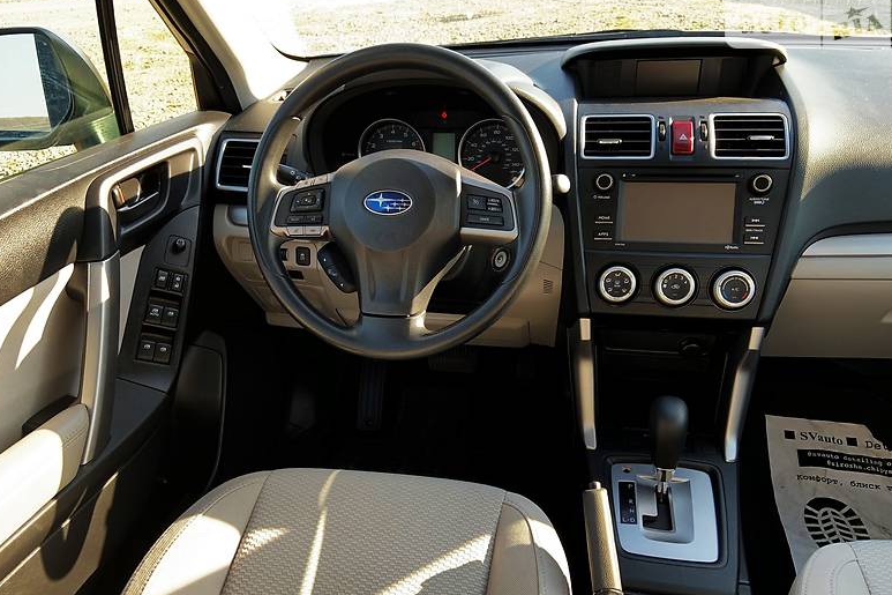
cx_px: 447
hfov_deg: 65.5
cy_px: 332
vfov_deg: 46.3
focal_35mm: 28
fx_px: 694
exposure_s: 1/121
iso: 40
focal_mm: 4.2
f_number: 1.8
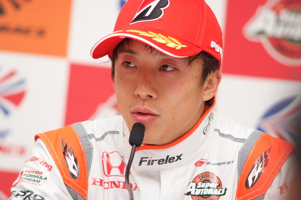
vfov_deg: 5.1
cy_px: 100
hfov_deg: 7.6
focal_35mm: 270
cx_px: 150
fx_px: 2257
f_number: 2.8
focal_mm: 180
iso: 400
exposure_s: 1/250
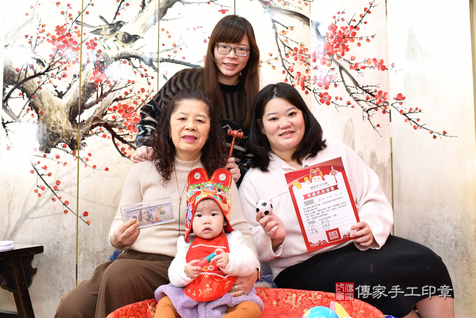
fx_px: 463
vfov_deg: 37.9
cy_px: 159
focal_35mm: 35
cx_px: 238
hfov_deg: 54.4
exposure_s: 1/160
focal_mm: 35
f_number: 4.5
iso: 800
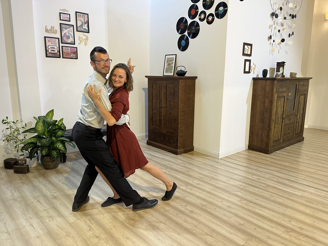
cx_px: 164
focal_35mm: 26
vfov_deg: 53.1
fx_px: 246
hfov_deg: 67.3
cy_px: 123
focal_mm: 5.1
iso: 125
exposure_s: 1/50
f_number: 1.6
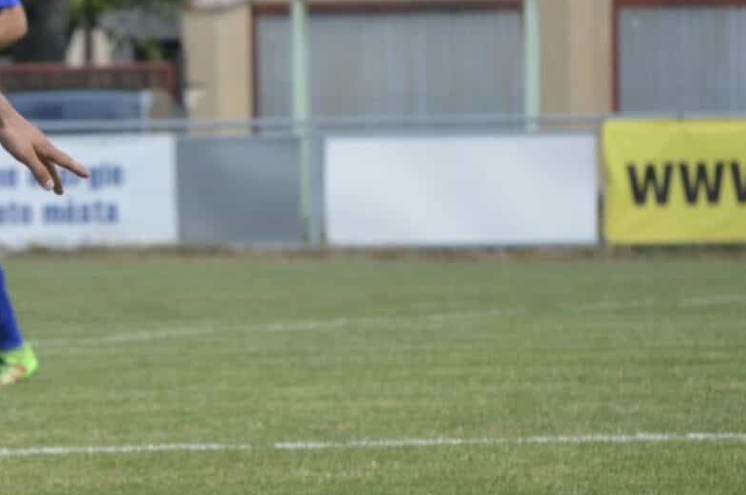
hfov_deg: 3.9
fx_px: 10907
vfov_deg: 2.6
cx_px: -90
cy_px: 162
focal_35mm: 527
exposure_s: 1/1600
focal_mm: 135
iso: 400
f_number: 5.6
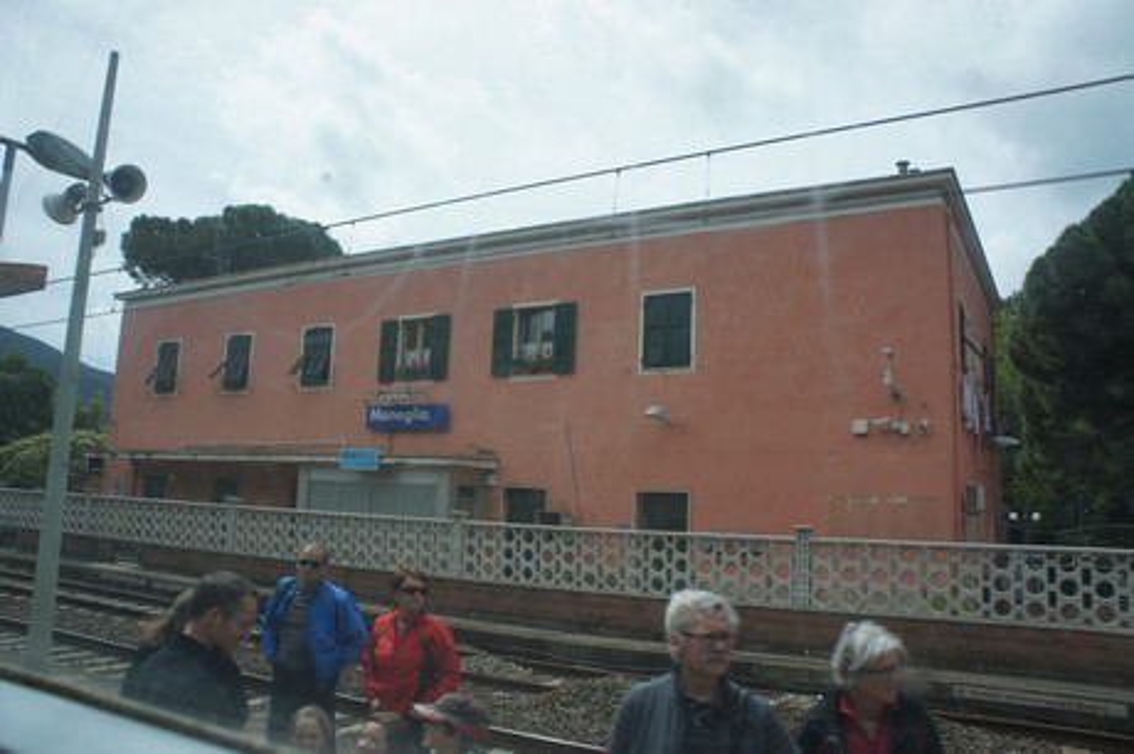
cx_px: 567
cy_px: 377
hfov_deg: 67.4
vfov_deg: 47.9
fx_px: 850
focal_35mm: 27
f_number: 7.1
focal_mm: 18
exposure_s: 1/500
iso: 200
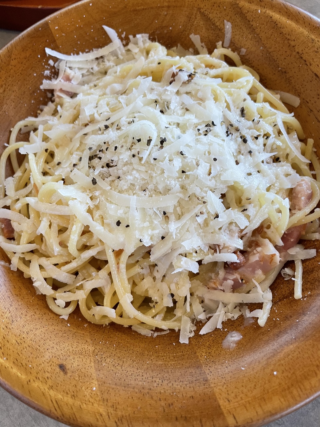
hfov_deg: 53.1
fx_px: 320
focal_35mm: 26
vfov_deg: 67.3
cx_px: 160
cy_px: 214
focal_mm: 4.2
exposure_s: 1/50
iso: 80
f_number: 1.6
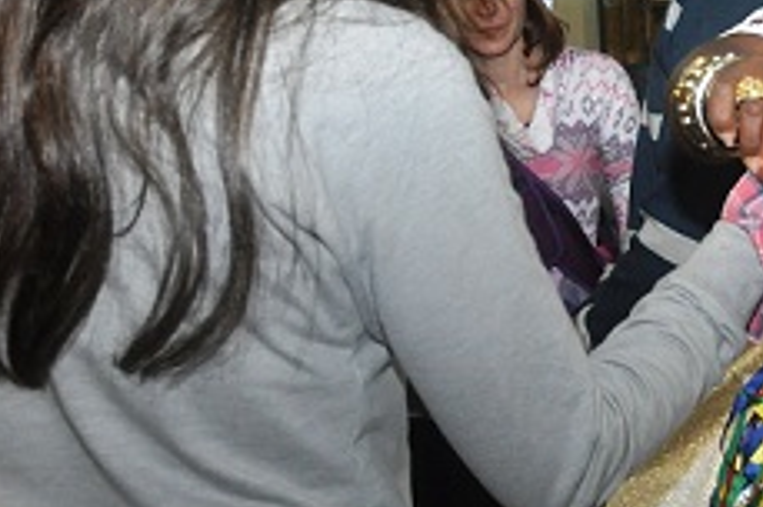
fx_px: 3556
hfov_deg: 11.9
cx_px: 980
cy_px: 25
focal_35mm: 168
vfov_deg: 8.1
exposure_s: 1/60
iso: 1000
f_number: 6.3
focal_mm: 40
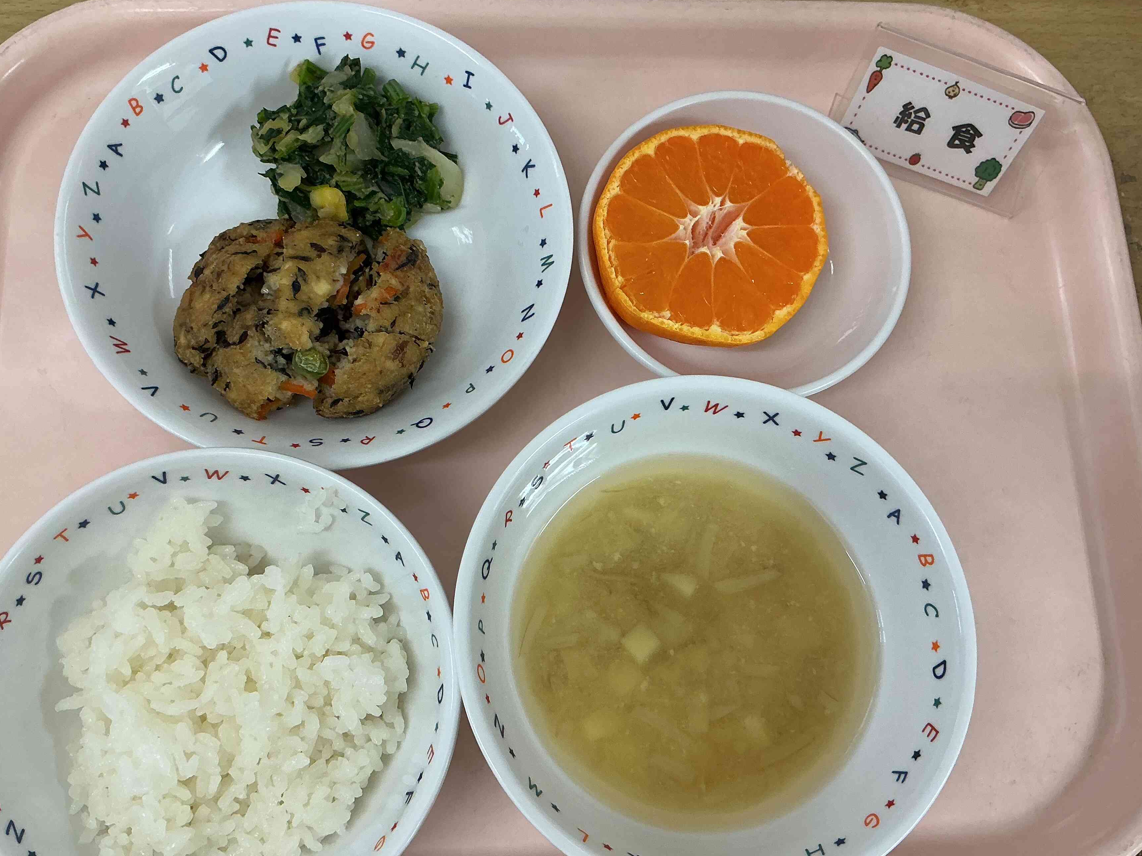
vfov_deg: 41.8
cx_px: 541
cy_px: 466
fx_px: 1122
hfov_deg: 53.9
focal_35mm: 34
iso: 64
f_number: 1.8
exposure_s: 1/60
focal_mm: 3
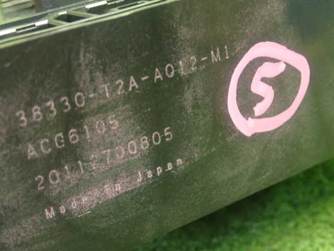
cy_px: 126
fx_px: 579
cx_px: 160
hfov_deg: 32.2
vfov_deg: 24.4
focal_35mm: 60
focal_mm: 9.65
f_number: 3.3
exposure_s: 1/15
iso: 800
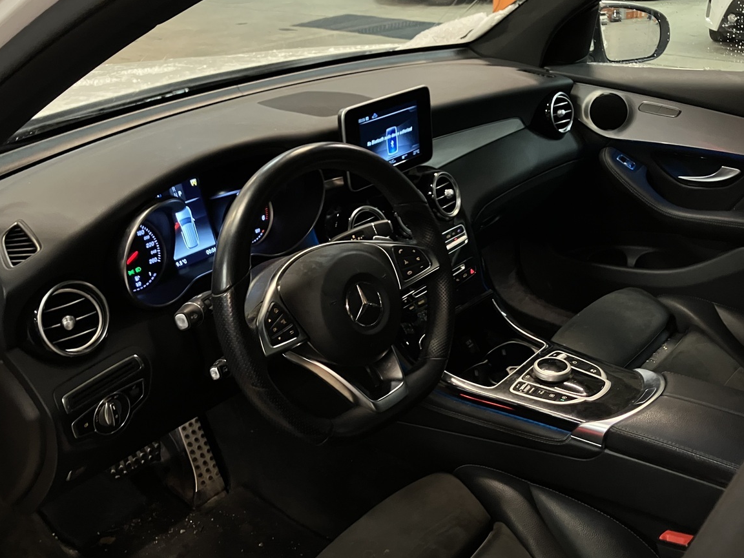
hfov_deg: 52.6
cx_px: 378
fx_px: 752
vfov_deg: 40.6
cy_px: 325
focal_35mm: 35
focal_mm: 3.99
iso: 400
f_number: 1.8
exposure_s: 1/25
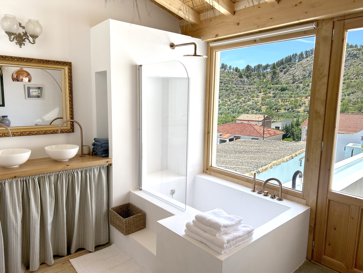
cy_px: 136
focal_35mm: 26
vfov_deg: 53.1
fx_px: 273
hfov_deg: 67.3
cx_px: 182
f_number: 1.5
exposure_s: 1/965
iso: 50
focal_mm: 5.7
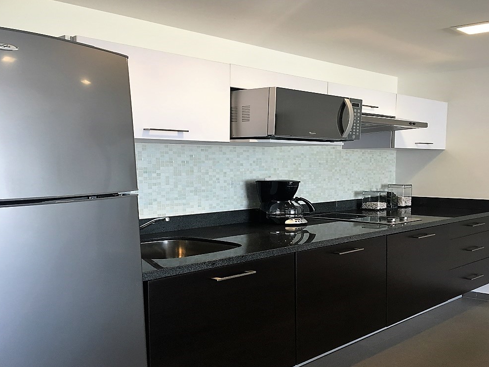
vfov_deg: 46.8
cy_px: 184
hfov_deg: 60.0
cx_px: 246
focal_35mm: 30
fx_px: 424
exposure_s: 1/30
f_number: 2.2
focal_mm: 4.15
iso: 100
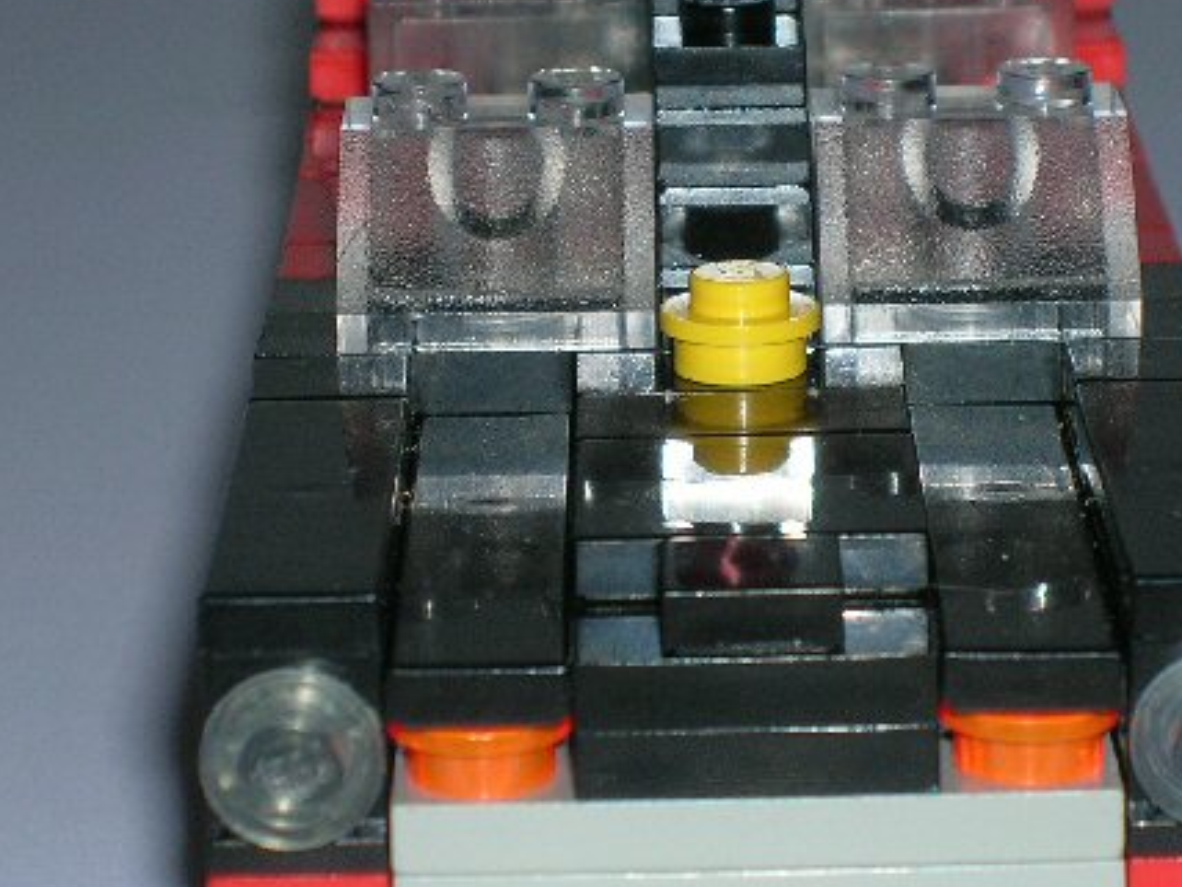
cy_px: 455
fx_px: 6146
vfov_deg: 8.2
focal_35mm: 180
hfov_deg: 11.0
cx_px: 710
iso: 50
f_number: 4.8
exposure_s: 1/60.1
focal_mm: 16.4
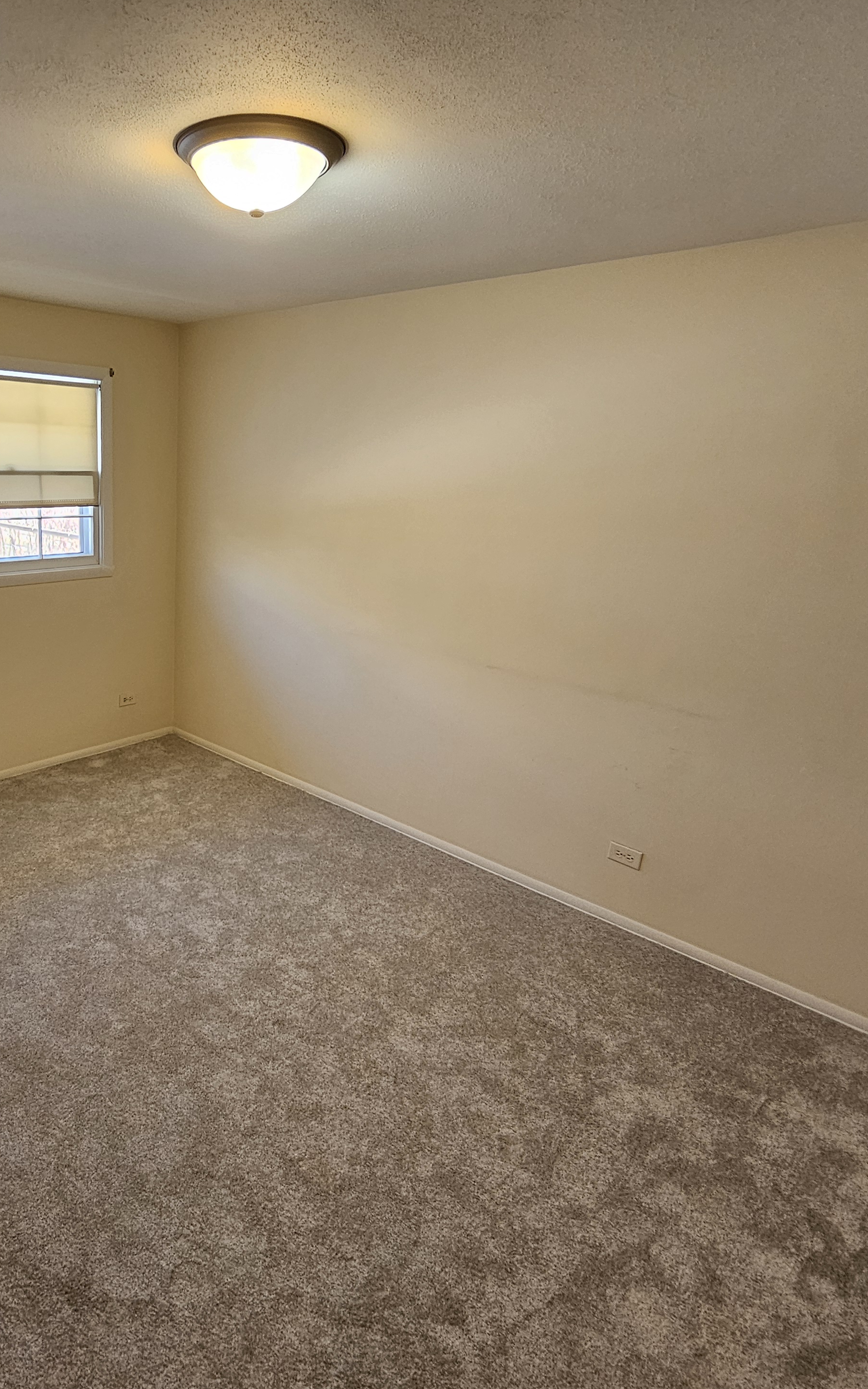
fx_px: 719
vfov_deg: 88.0
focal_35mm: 19
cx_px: 231
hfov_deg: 59.3
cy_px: 696
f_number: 2.2
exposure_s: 1/60
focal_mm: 2.2
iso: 160
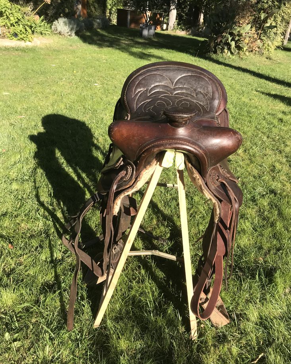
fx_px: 323
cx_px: 149
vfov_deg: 58.8
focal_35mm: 30
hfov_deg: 48.5
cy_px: 181
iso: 20
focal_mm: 3.99
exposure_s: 1/812
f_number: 1.8
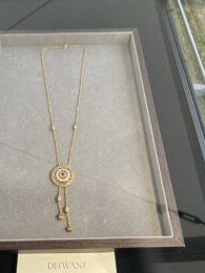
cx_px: 68
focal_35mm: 36
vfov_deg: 51.3
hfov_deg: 39.2
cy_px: 144
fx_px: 284
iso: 50
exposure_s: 1/621
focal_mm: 5.7
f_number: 1.5
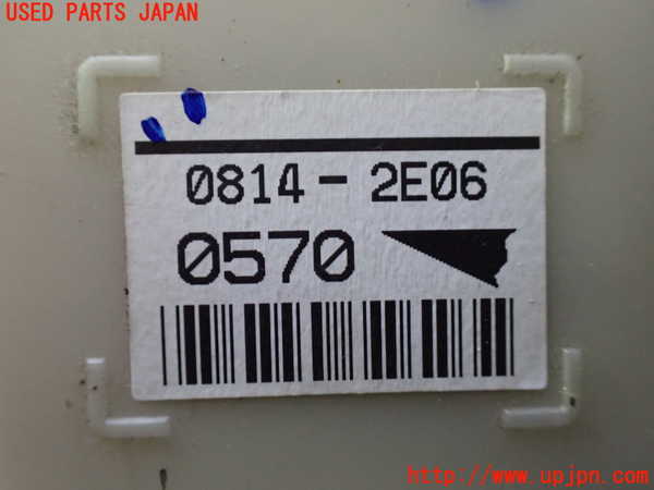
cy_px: 245
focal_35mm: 30
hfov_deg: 60.0
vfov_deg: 46.8
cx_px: 327
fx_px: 567
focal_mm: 5.4
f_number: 2.3
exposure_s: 1/30
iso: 1000
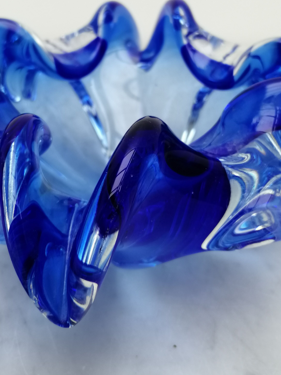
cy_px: 79
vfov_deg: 38.3
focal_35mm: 48
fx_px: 519
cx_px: 126
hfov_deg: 30.2
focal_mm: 3.95
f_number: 1.8
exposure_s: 1/50
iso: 125
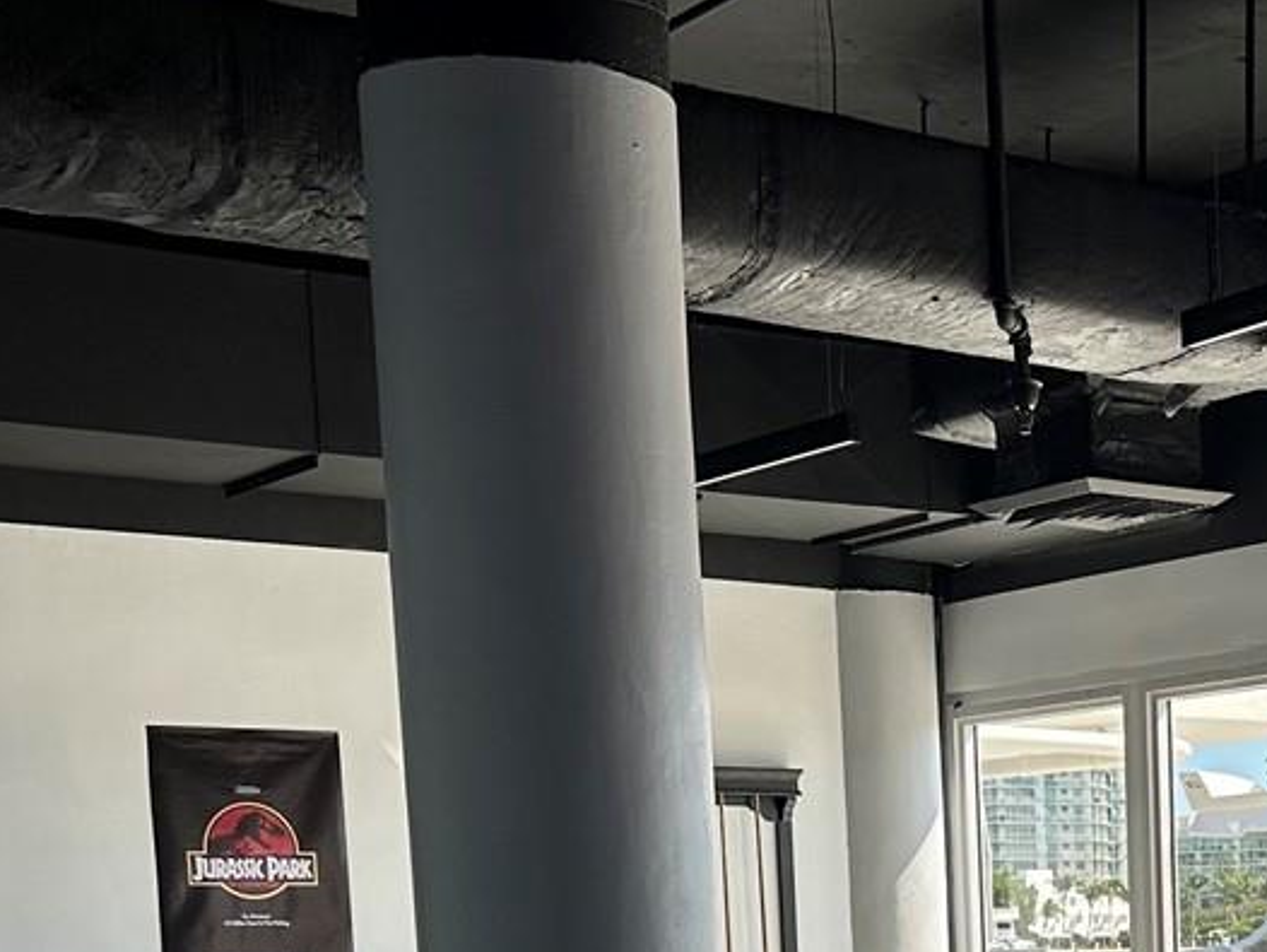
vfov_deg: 18.5
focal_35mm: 73
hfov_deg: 25.4
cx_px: 1262
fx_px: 2673
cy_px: 1309
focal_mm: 6.86
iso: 80
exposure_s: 1/597
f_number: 1.78
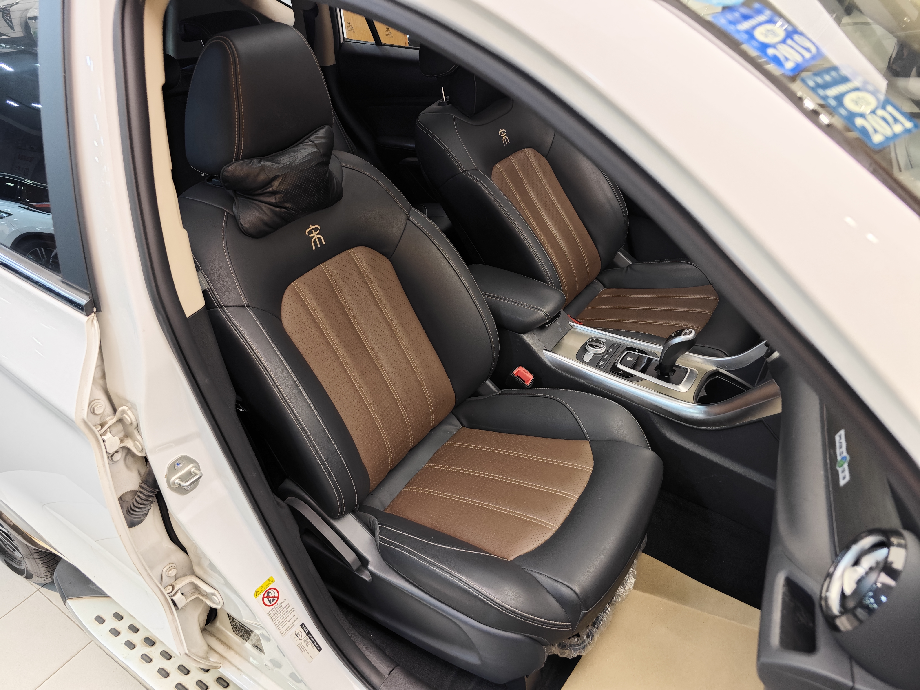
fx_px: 611
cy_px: 345
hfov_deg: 73.9
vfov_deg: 58.9
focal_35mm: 23
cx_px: 460
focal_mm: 8.7
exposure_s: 1/42.2
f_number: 1.9
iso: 640
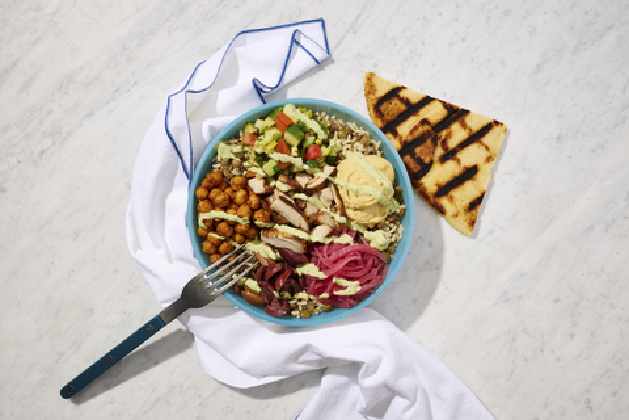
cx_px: 314
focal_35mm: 35
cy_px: 210
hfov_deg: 54.4
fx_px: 611
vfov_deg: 37.9
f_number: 13
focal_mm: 35
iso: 80
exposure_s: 1/160
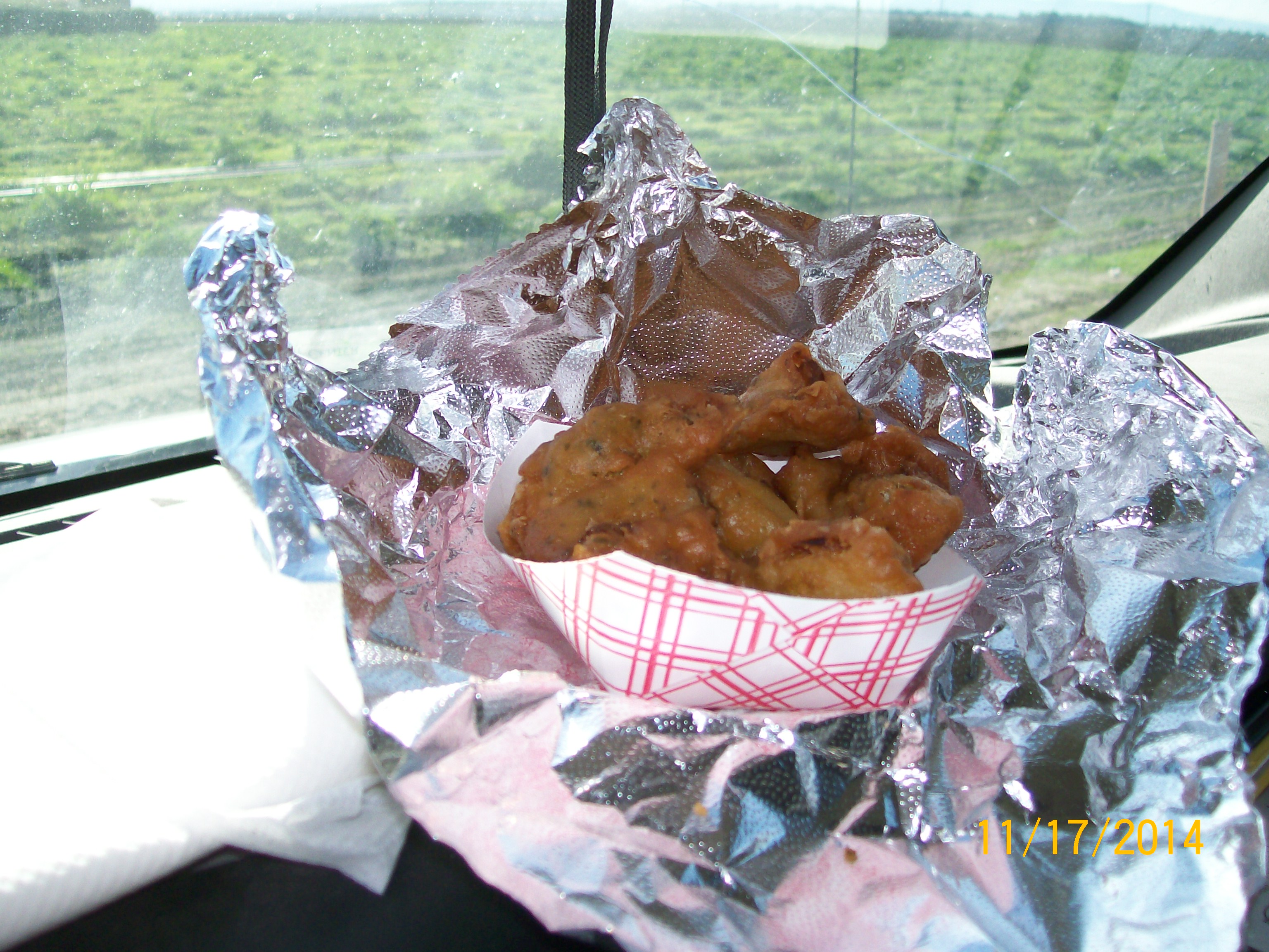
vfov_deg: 39.7
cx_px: 634
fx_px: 1320
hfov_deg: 51.4
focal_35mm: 36
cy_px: 476
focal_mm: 6
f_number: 2.7
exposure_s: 1/611
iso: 80
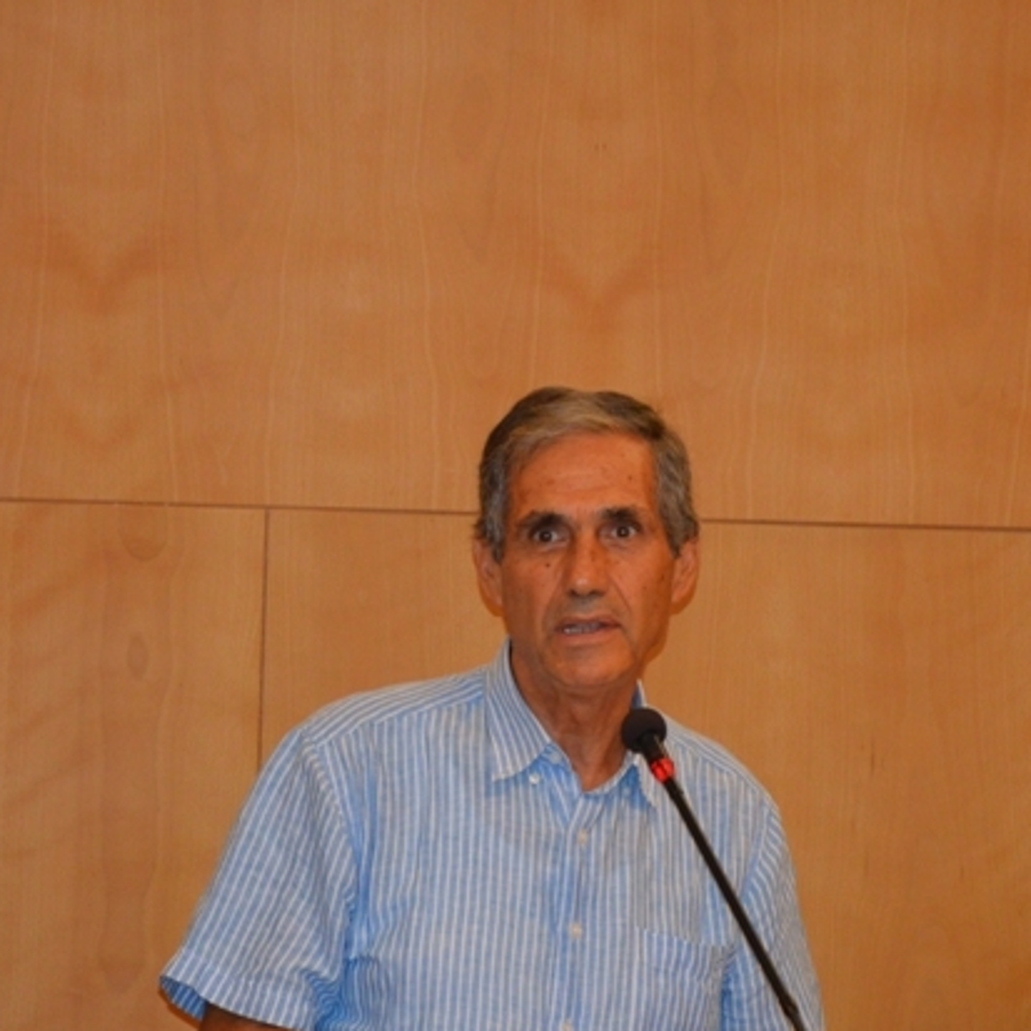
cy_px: 524
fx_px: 8721
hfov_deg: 6.8
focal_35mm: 259
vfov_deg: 6.8
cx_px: 642
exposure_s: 1/60
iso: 1100
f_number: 5.6
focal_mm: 105
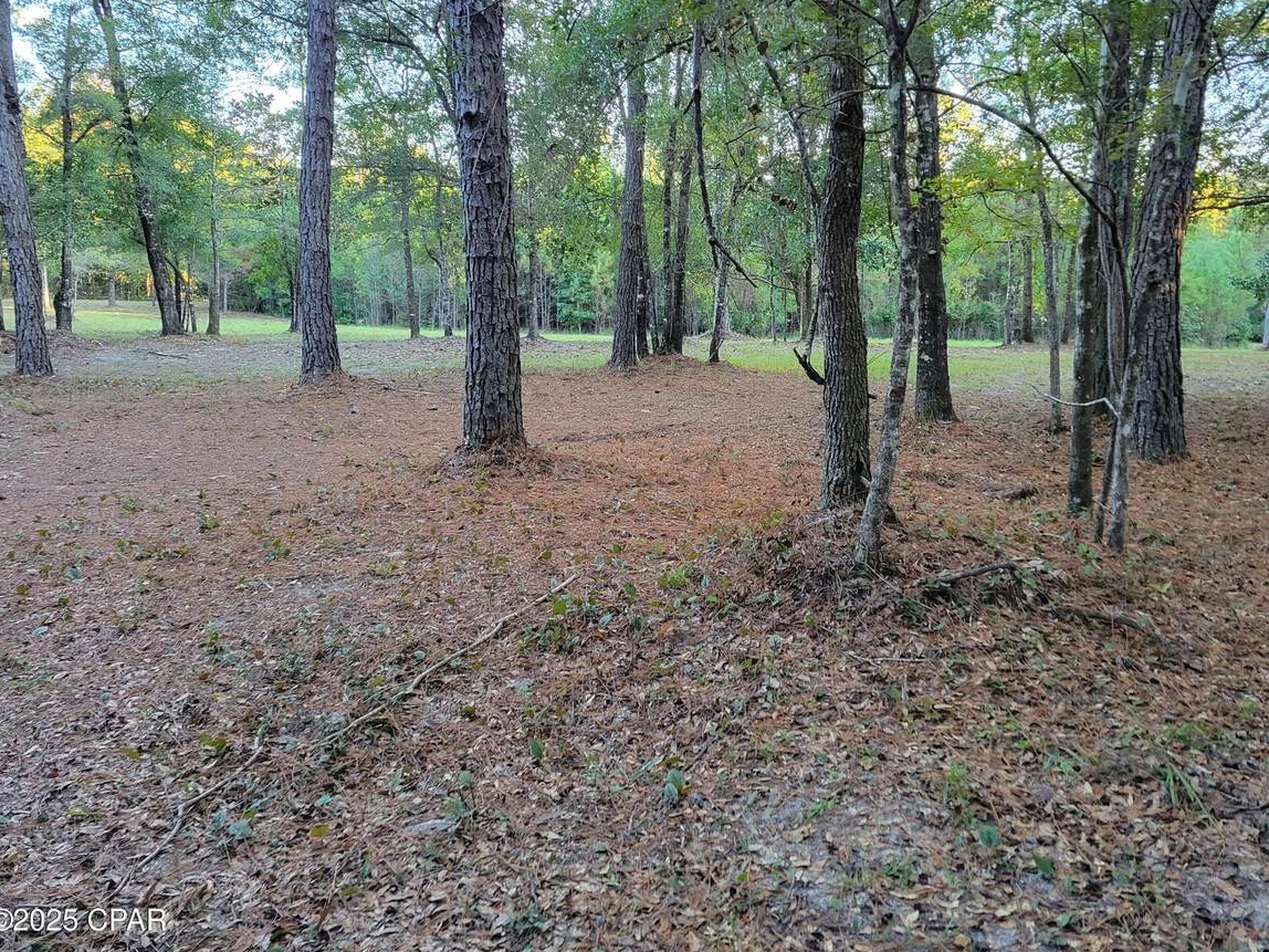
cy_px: 438
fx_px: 1063
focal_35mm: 29
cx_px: 695
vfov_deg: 48.2
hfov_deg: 61.5
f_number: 1.8
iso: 250
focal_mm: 5.4
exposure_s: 1/120
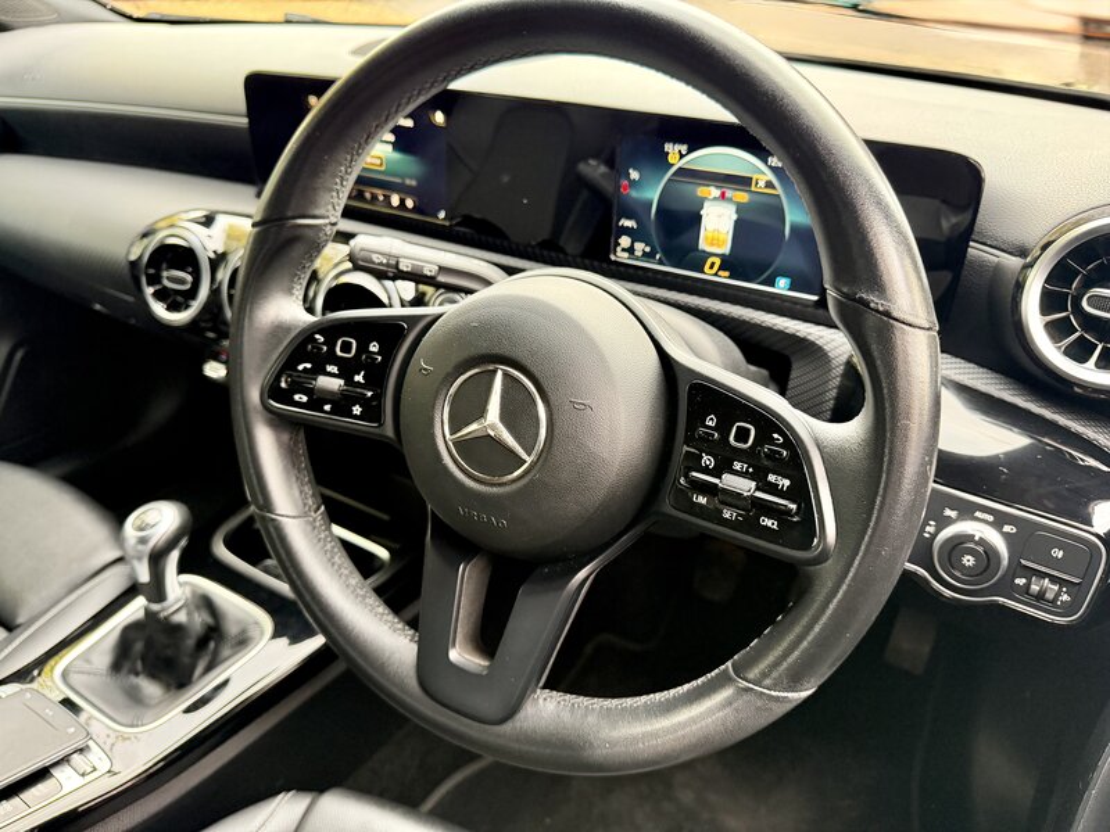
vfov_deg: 56.8
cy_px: 416
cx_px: 555
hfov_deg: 71.6
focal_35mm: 24
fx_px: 770
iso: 400
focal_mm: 6.76
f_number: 1.78
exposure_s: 1/60
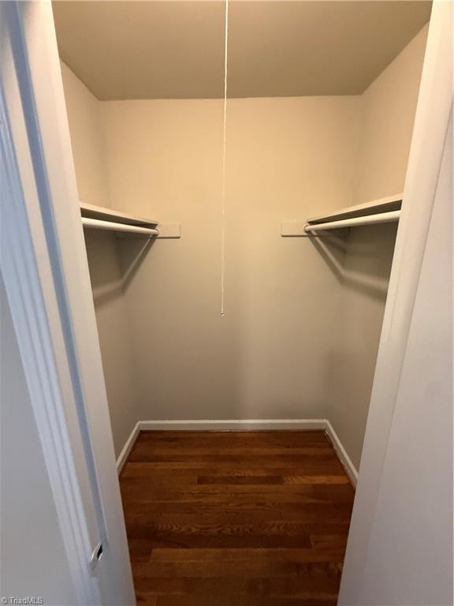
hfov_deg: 85.7
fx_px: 245
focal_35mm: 14
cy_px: 303
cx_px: 227
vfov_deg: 102.1
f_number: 2.2
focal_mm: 2.22
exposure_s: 1/60
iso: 500
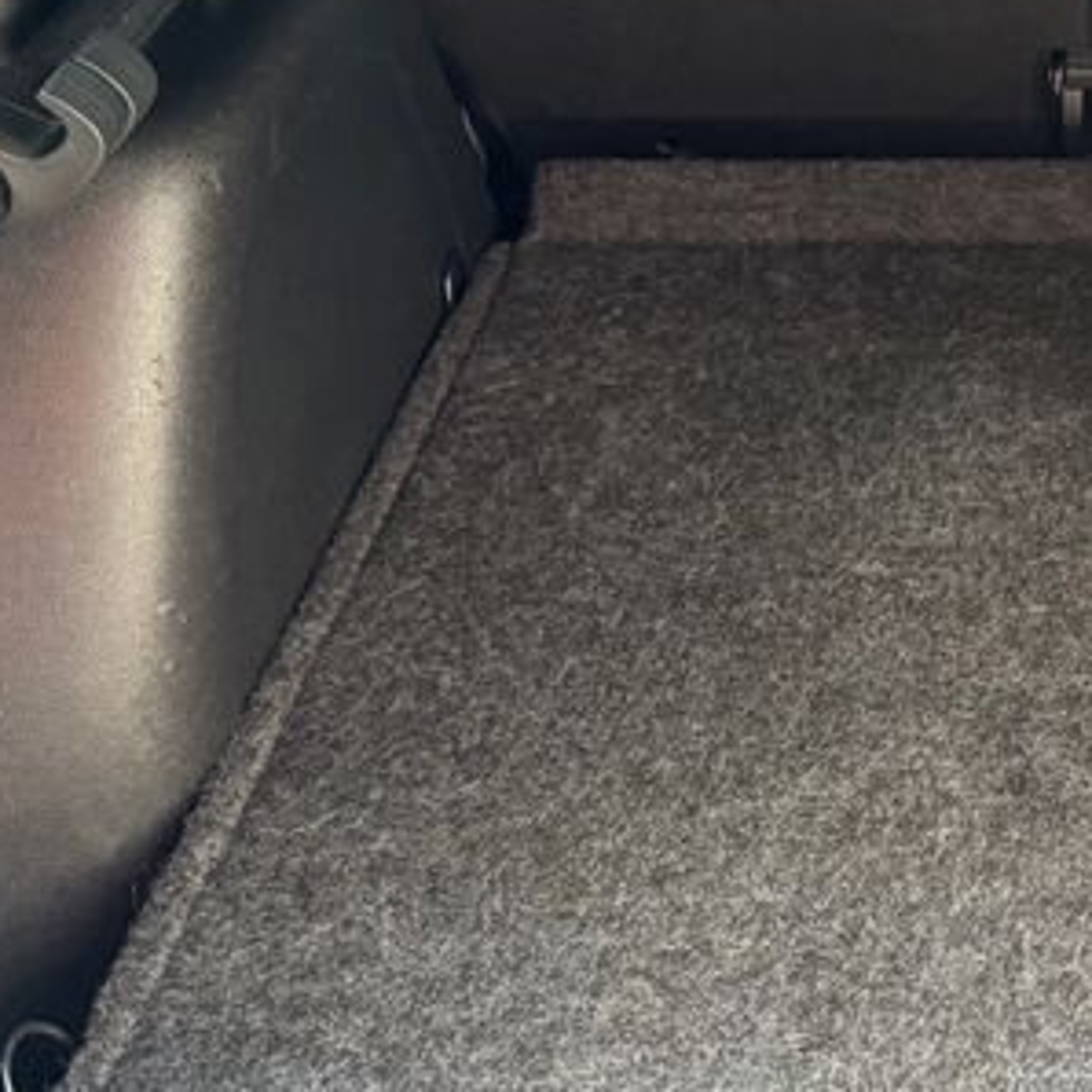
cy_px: 7
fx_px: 2605
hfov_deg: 21.4
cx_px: 1418
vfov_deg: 22.8
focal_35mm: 73
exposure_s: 1/60
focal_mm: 6.76
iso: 320
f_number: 1.78
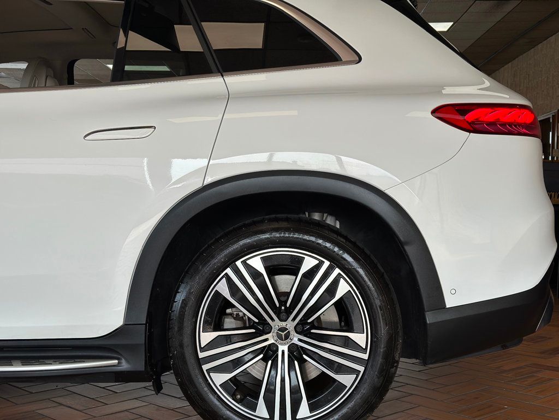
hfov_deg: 39.7
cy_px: 210
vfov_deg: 30.3
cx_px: 280
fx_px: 775
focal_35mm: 48
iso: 80
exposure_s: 1/880
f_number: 1.78
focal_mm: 6.86
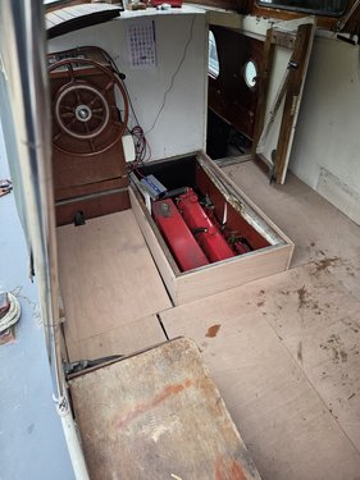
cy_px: 240
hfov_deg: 58.9
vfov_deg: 73.9
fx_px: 319
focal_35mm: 23
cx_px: 180
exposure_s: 1/100
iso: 160
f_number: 1.7
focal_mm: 6.25
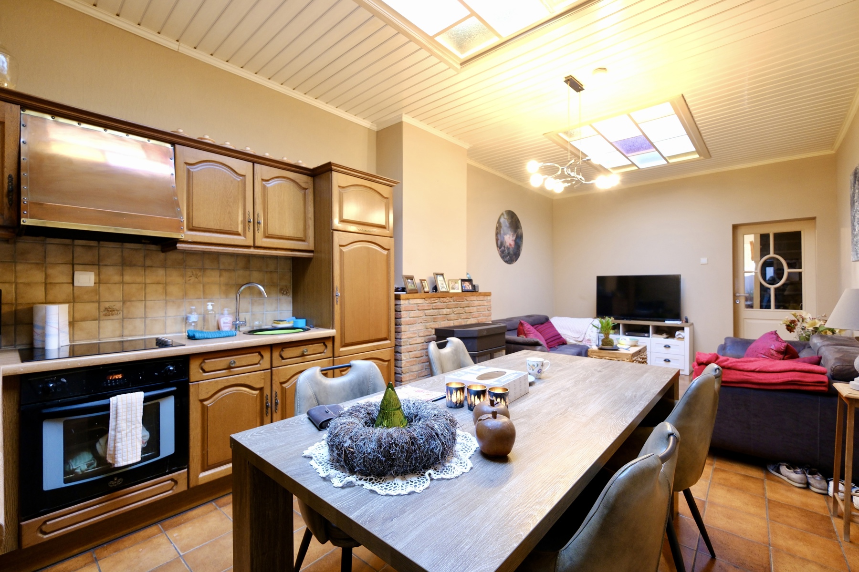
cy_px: 286
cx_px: 430
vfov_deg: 77.3
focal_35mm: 15
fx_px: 358
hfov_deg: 100.4
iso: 1250
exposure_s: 1/12
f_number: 4
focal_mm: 10
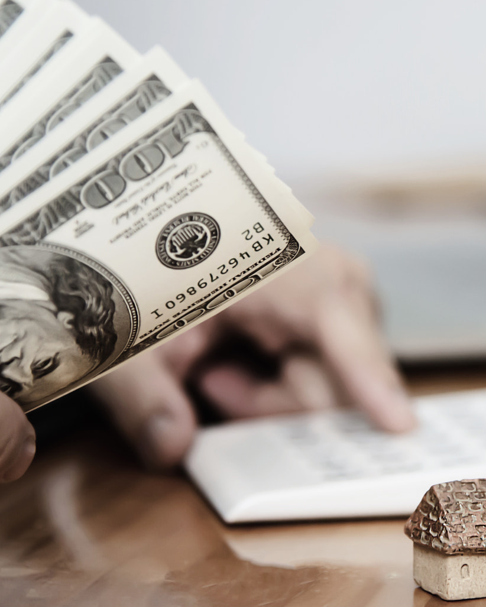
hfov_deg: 9.5
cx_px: 454
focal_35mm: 161
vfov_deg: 12.0
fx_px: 2894
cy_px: 273
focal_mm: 86
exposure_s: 1/160
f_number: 4
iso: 2000
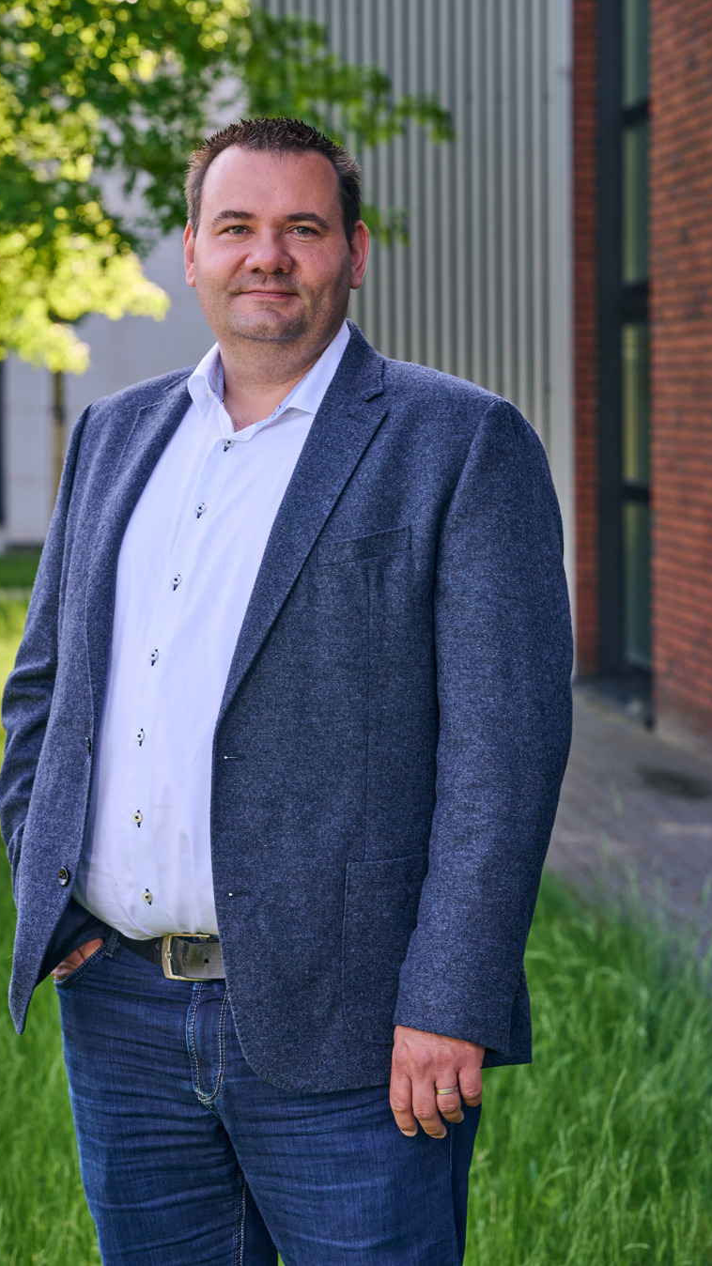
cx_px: 318
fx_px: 4297
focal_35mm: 128
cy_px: 633
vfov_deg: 16.8
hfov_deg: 9.5
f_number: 7.1
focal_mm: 122
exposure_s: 1/200
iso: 320
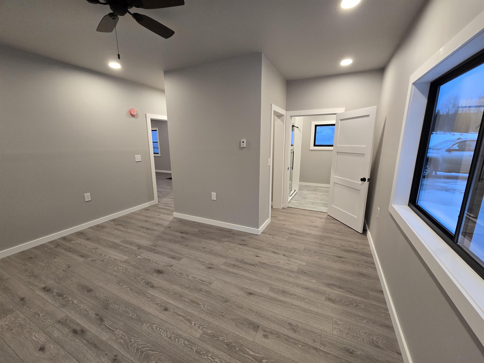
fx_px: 182
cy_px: 182
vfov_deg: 89.9
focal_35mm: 13
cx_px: 242
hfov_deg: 106.2
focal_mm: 2.2
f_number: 2.2
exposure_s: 1/60
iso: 200
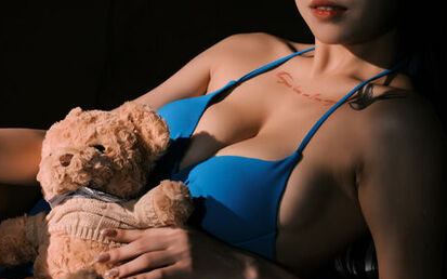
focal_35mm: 159
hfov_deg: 13.0
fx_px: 1937
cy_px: 63
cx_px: 4
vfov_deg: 8.2
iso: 500
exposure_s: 1/80
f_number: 4
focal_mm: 75
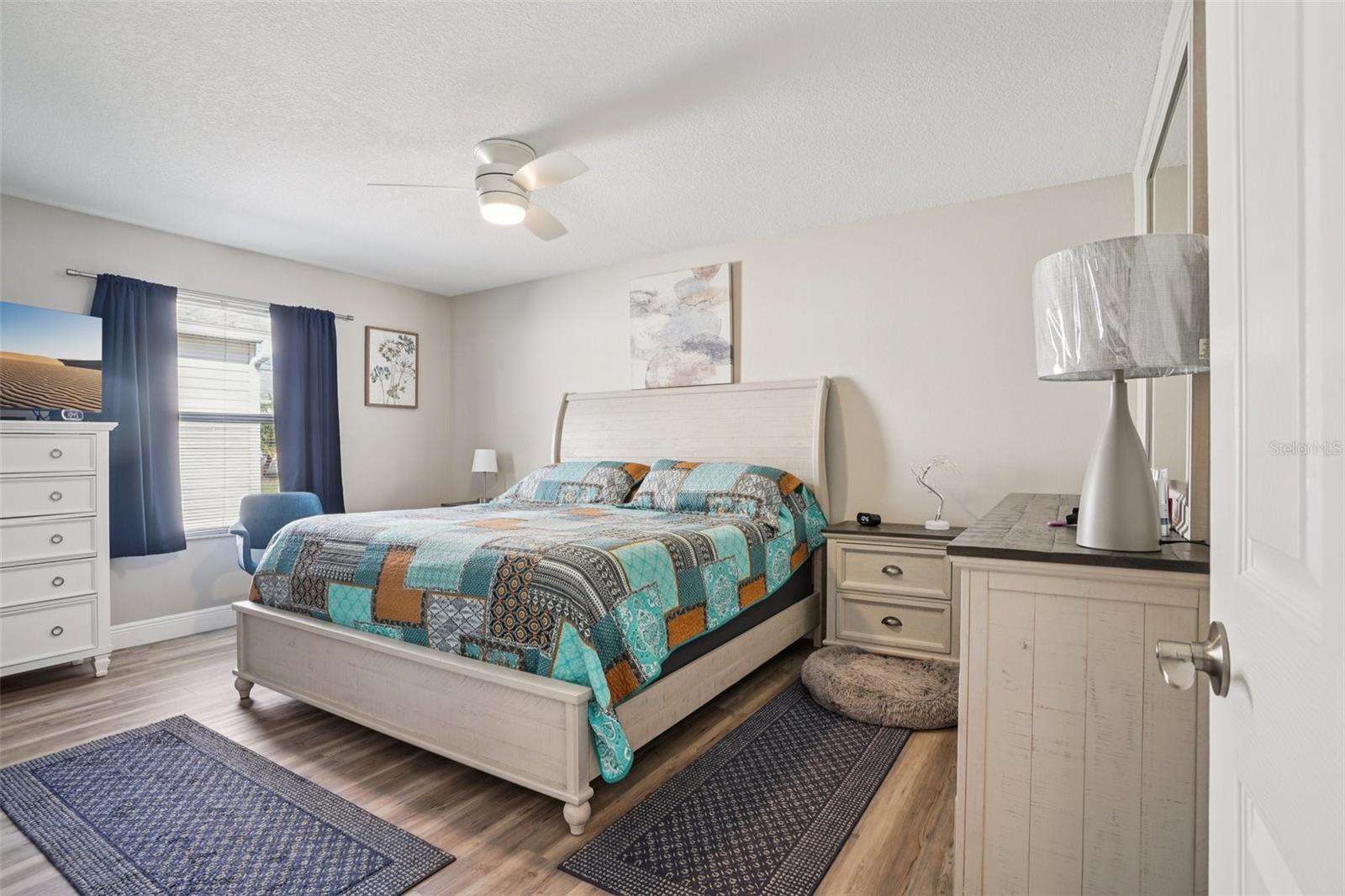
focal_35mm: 17
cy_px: 448
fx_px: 635
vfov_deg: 70.4
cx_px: 672
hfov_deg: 93.3
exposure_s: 1/10
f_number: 9
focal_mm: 17
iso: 400
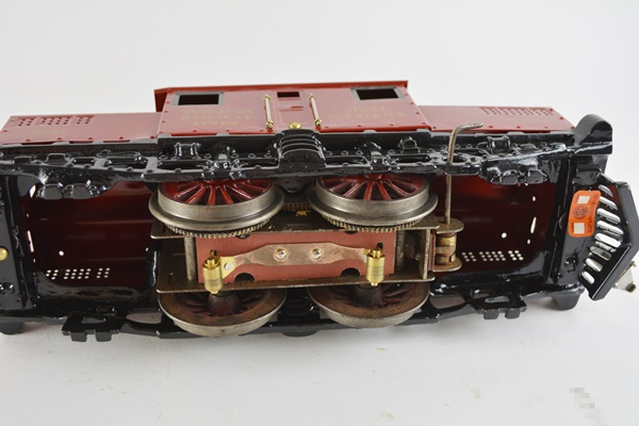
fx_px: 745
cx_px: 320
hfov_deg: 46.4
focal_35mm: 42
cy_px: 213
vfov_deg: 31.9
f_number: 5
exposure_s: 1/100
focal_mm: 28
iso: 400
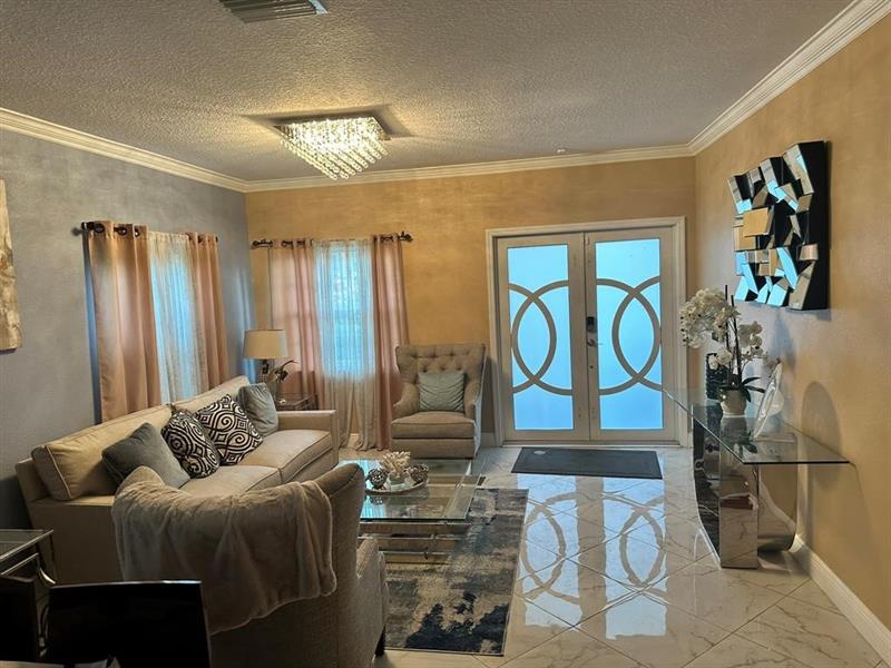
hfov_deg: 71.6
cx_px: 446
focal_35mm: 24
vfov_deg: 56.8
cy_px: 334
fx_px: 618
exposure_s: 1/60
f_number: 1.78
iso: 200
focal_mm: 6.86
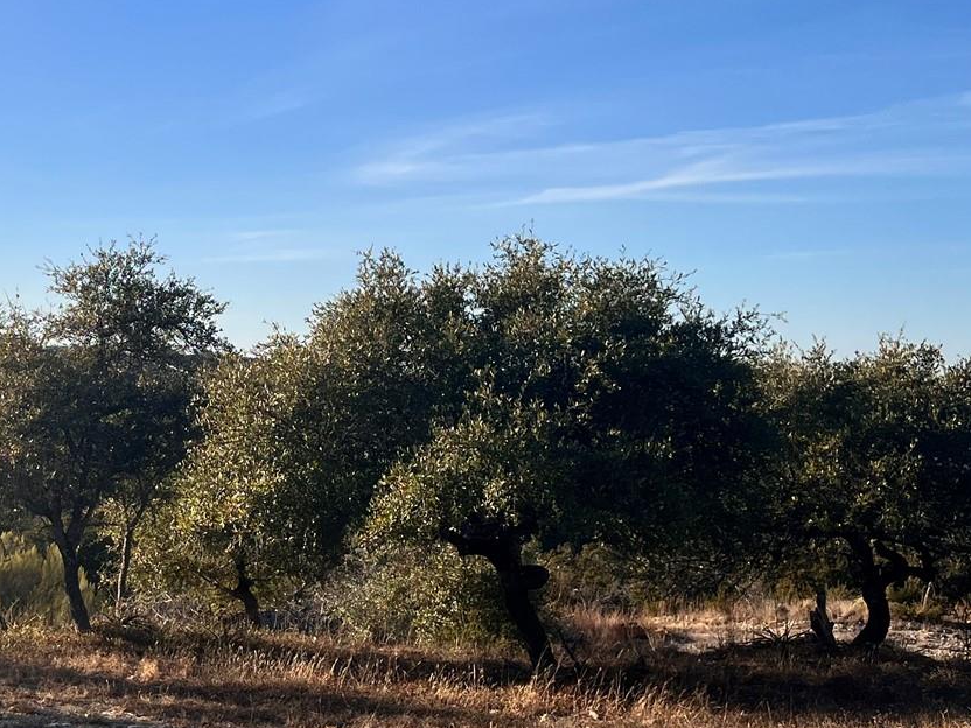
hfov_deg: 28.8
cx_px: 51
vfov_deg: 22.9
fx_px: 1795
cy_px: 405
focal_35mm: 64
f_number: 1.5
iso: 50
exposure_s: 1/4274
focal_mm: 5.7
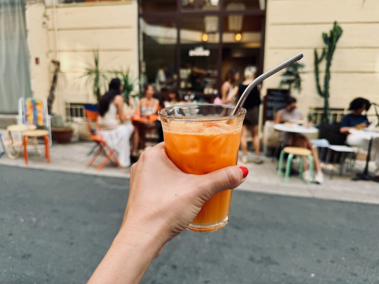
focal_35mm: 24
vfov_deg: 56.8
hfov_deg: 71.6
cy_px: 142
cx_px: 190
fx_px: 263
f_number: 1.78
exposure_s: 1/326
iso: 80
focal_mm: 6.76
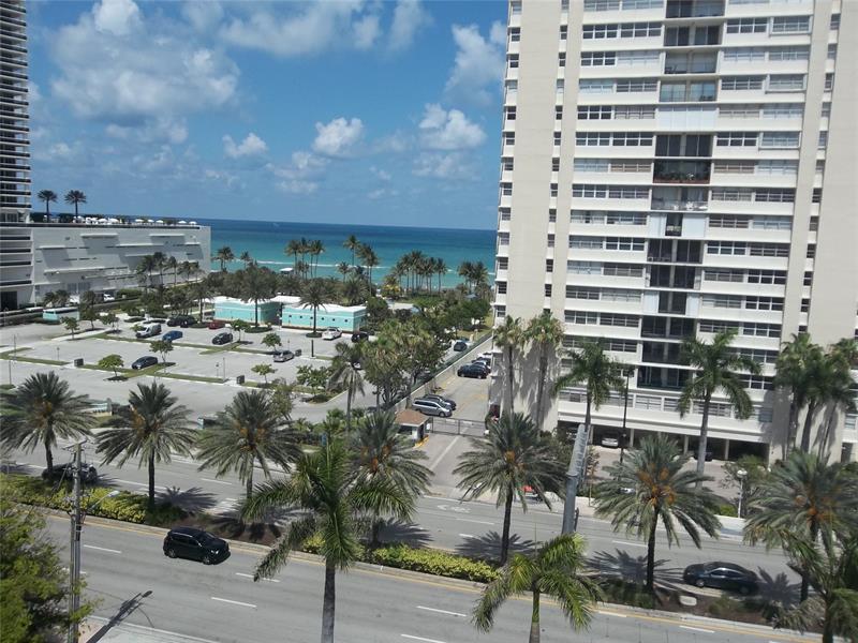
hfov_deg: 65.3
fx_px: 669
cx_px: 429
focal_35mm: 27
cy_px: 322
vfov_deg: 51.4
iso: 80
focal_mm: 4.9
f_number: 8.9
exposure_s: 1/250
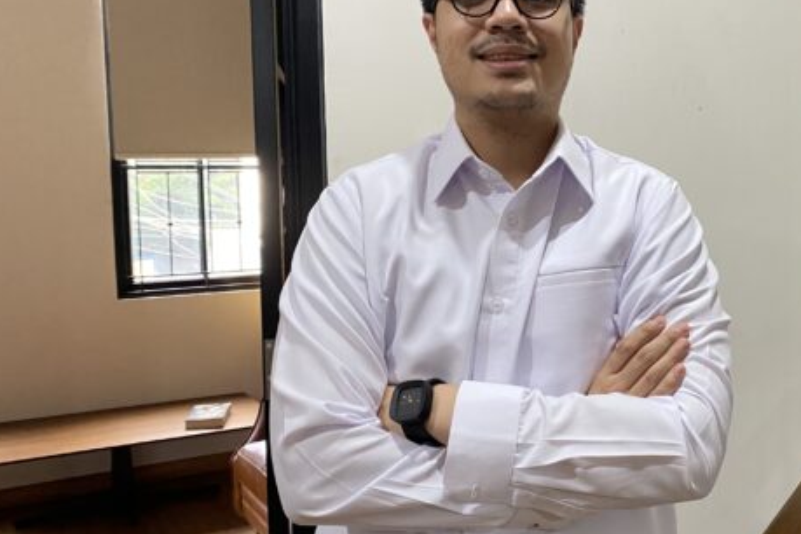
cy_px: 267
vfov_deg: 32.6
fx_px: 912
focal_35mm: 41
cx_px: 567
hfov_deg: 46.3
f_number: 1.8
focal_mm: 4.25
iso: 400
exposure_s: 1/33
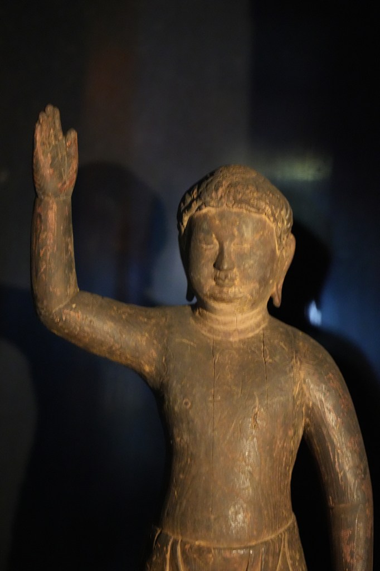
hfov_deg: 13.0
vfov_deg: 19.5
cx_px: 190
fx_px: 1663
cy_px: 286
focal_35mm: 105
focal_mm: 105
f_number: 4
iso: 12800
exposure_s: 1/10
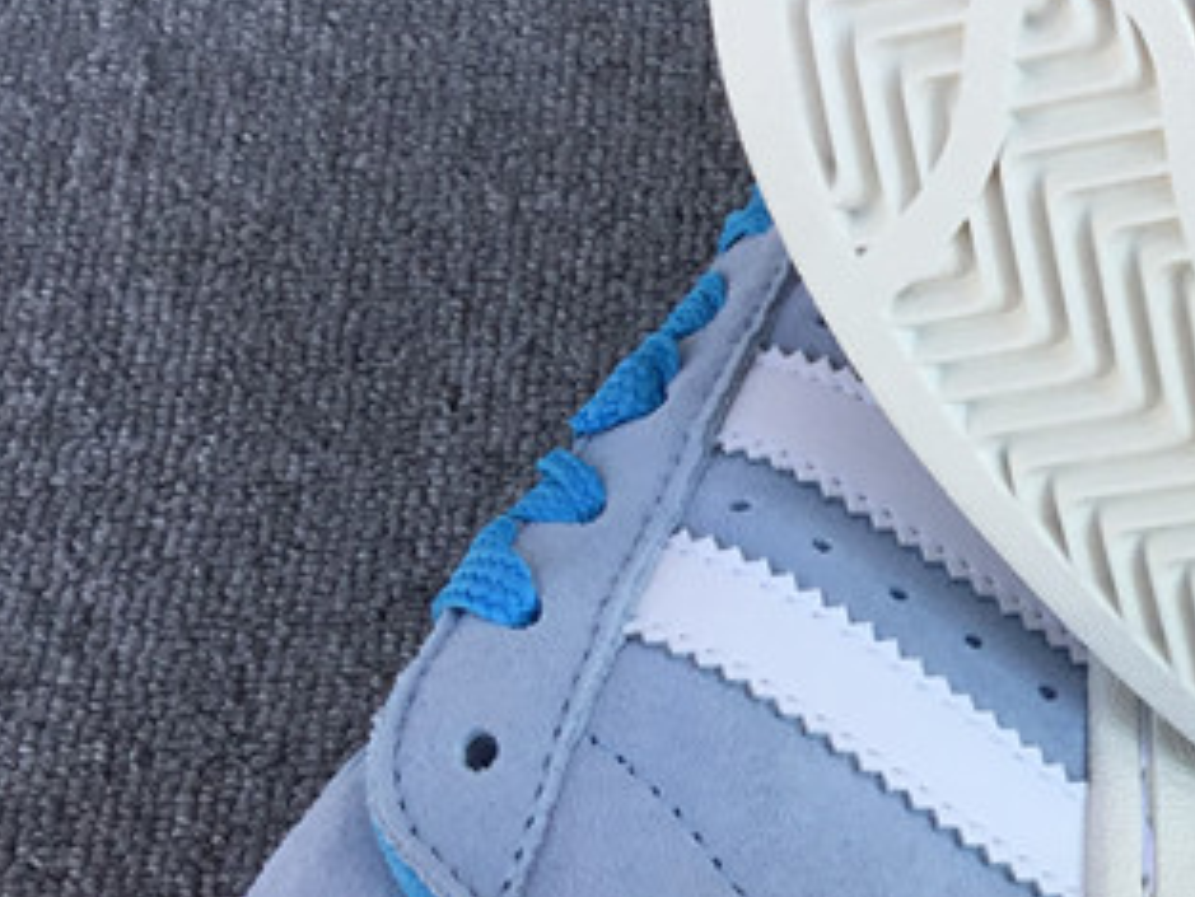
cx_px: 1546
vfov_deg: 16.5
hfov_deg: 20.2
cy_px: 655
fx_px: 3074
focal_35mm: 89
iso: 25
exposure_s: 1/409
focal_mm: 3.3
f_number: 2.4
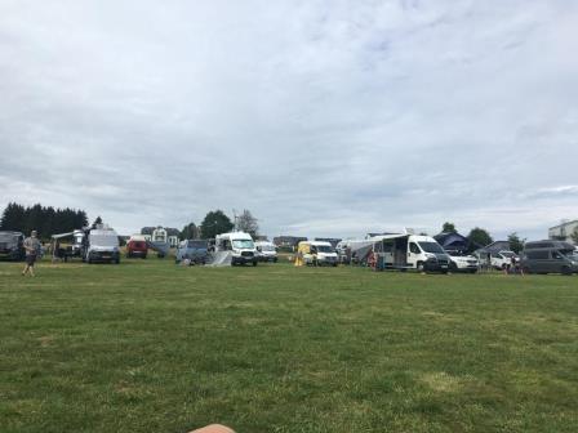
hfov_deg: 61.7
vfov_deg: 48.2
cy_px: 216
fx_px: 484
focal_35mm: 29
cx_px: 289
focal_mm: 4.15
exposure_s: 1/1350
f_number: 2.2
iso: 25
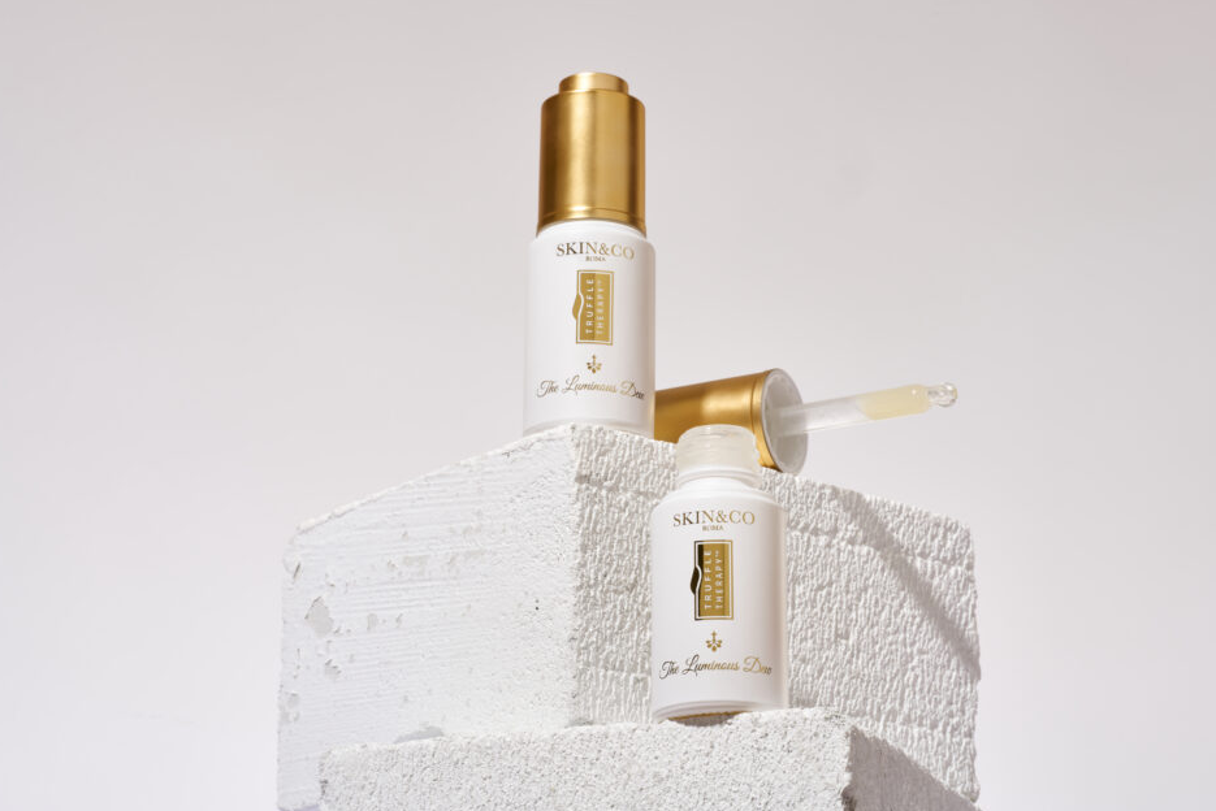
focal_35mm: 115
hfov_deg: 17.8
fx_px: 3885
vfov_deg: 11.9
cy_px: 385
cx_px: 648
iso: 64
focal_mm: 105
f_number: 22
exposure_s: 1/160
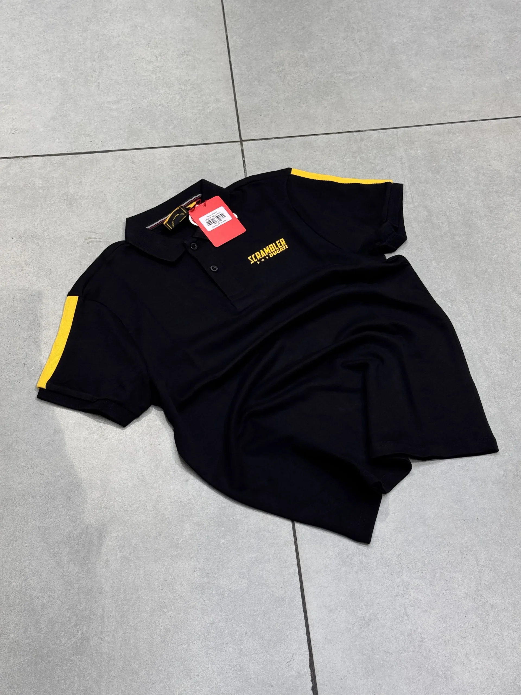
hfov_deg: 30.3
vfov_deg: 39.7
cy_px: 348
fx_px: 963
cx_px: 260
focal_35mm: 48
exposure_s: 1/121
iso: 50
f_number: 1.78
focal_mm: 6.76
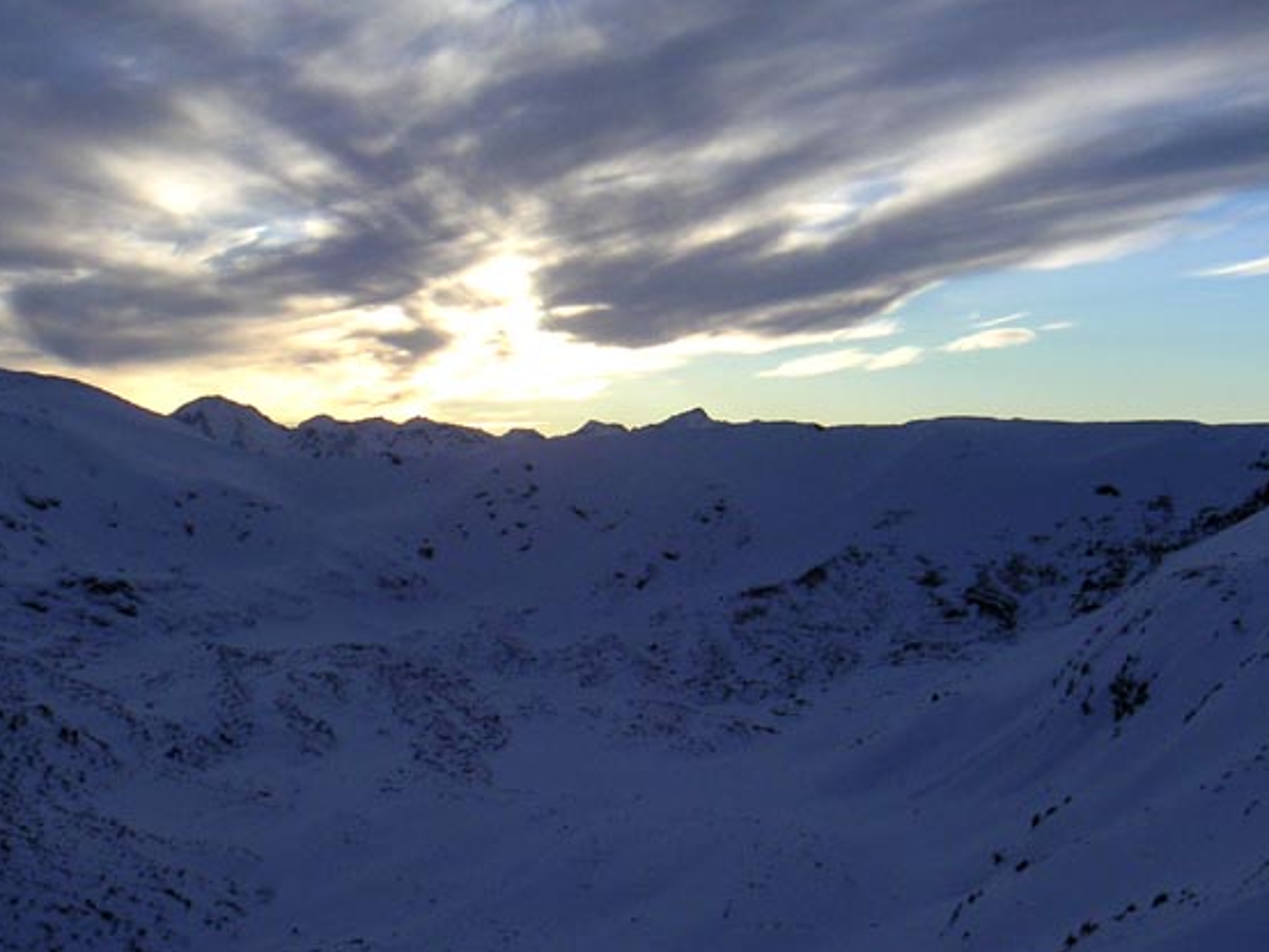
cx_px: 539
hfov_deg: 34.9
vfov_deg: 26.5
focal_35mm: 55
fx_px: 2017
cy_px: 596
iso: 50
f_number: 2.8
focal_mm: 6
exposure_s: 1/750
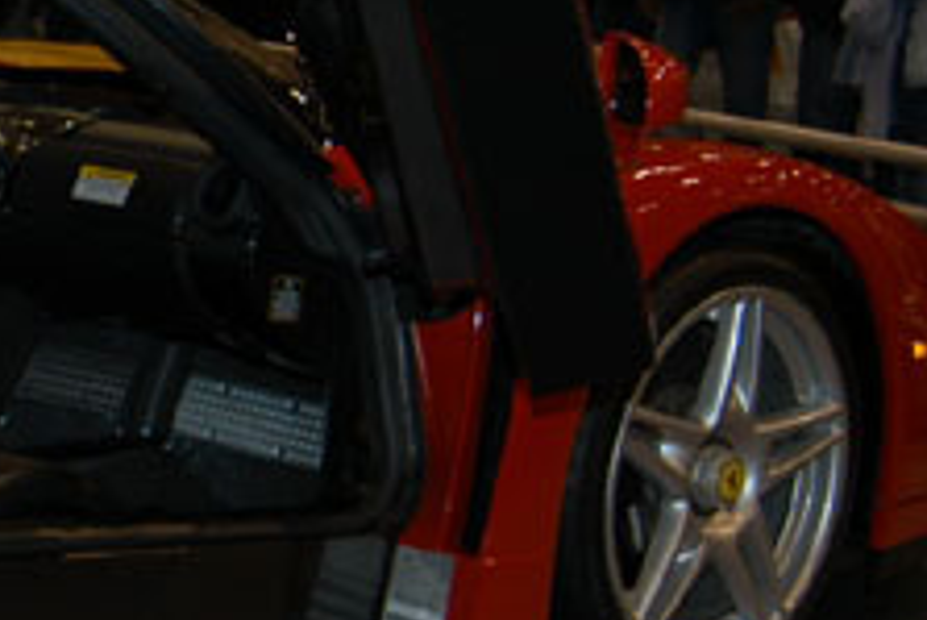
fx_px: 2808
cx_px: -389
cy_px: 216
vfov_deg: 12.6
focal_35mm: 109
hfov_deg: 17.2
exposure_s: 1/60
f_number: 5
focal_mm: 24
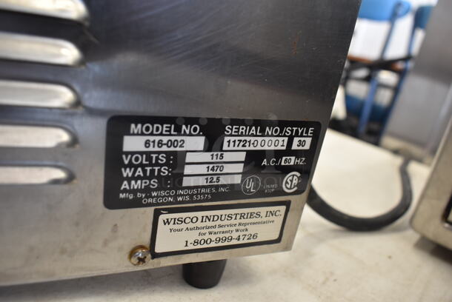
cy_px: 151
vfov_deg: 48.0
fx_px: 339
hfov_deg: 67.3
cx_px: 226
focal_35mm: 27
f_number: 5
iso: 800
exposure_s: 1/60
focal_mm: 18
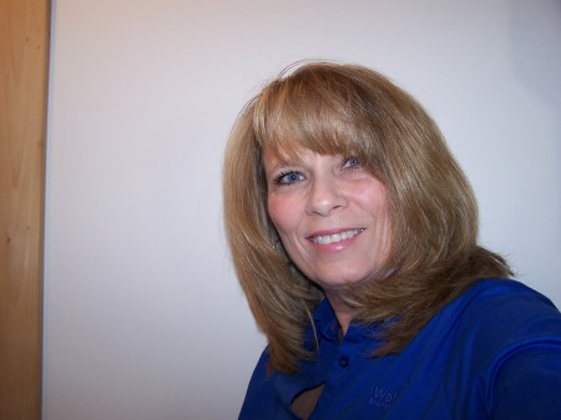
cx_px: 280
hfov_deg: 49.0
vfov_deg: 37.7
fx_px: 616
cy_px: 210
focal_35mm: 38
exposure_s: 1/15
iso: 80
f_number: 2.8
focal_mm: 6.3
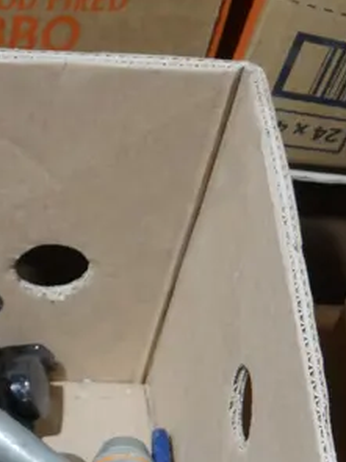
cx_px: -143
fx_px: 1760
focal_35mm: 132
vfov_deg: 14.2
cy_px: 633
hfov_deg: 10.9
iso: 640
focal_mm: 19
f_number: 4.1
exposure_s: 1/60
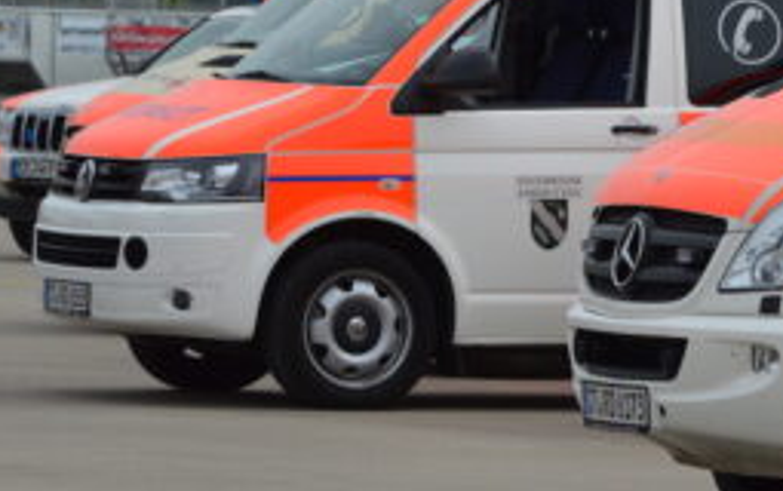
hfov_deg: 5.2
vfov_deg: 3.2
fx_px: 8673
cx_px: 745
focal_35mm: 406
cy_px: 137
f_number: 7.1
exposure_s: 1/2000
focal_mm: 116
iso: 400
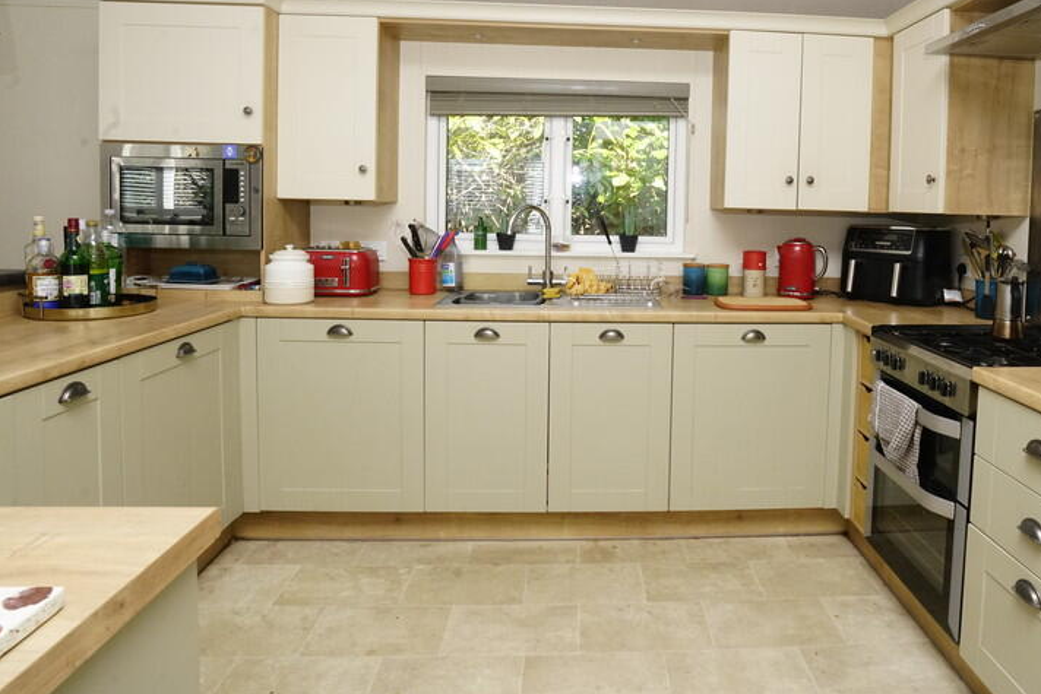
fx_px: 665
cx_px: 630
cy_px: 237
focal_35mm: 23
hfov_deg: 75.2
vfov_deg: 54.1
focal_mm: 16
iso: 2000
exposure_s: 1/60
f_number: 14
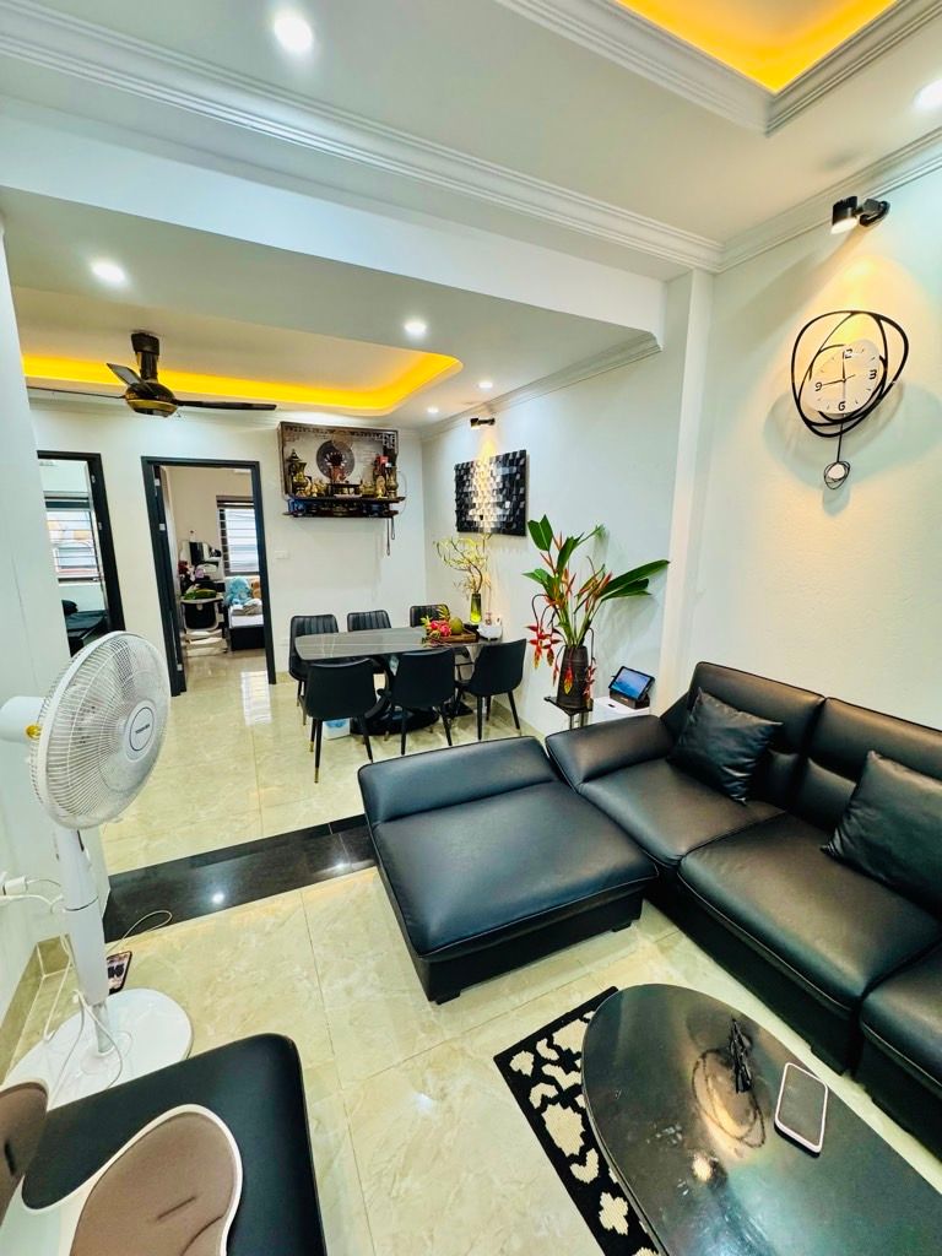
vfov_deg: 102.1
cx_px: 471
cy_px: 628
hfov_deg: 85.7
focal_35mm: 14
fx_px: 508
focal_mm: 2.22
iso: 250
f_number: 2.2
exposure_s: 1/100
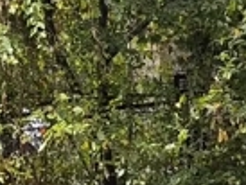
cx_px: 32
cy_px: 418
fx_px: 1195
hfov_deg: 11.7
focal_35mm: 168
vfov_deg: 8.2
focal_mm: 6.14
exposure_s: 1/263
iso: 50
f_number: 1.65
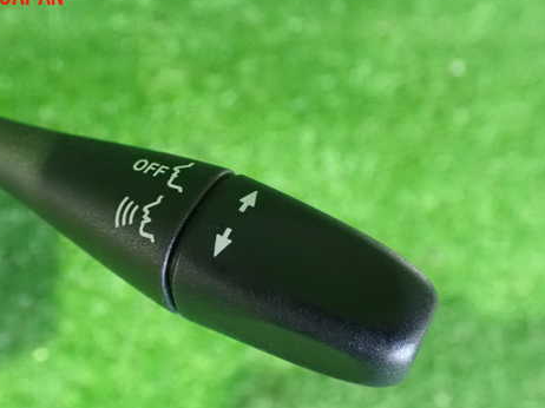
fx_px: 614
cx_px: 203
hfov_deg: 47.4
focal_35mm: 39
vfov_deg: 36.6
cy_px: 248
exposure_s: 1/20
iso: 1600
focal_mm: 5.4
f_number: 2.3
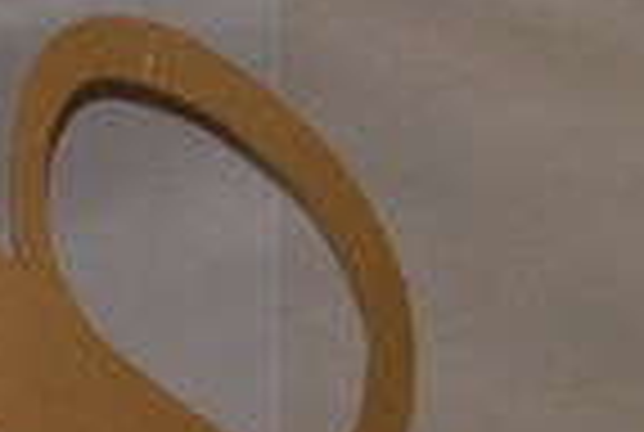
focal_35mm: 551
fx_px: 9883
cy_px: 1134
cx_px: 534
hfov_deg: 3.7
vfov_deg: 2.5
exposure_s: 1/60
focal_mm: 55
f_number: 5.6
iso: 500
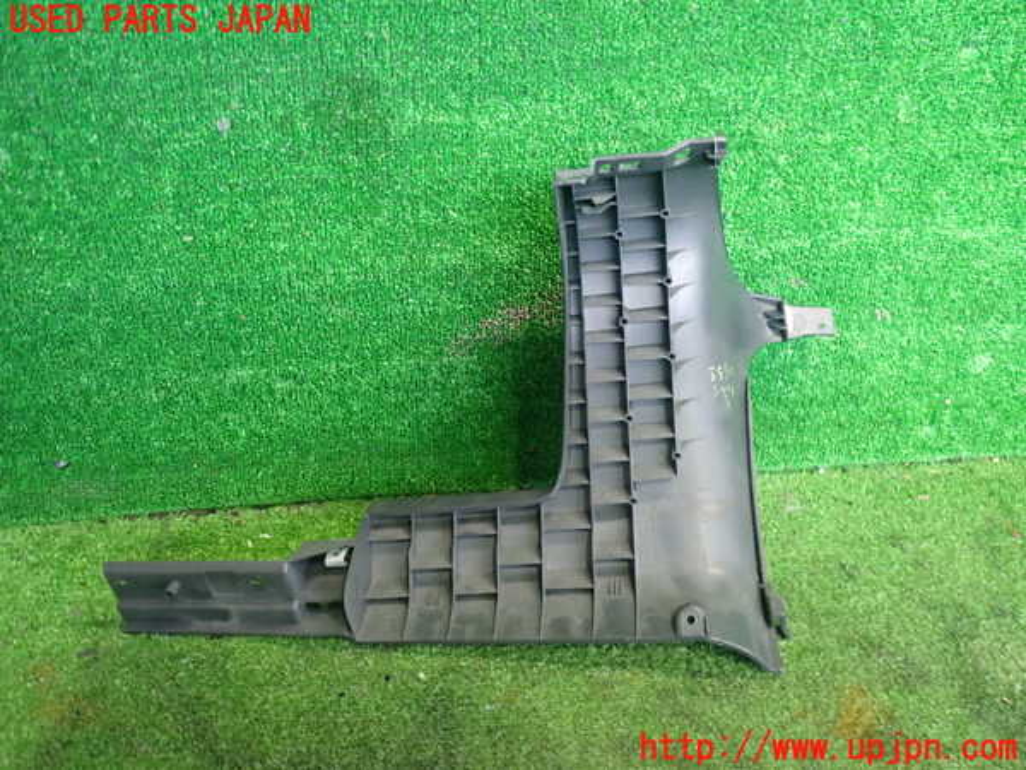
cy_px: 385
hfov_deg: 60.0
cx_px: 513
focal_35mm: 30
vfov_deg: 46.8
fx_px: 889
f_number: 2.3
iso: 1000
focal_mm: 5.4
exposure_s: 1/80
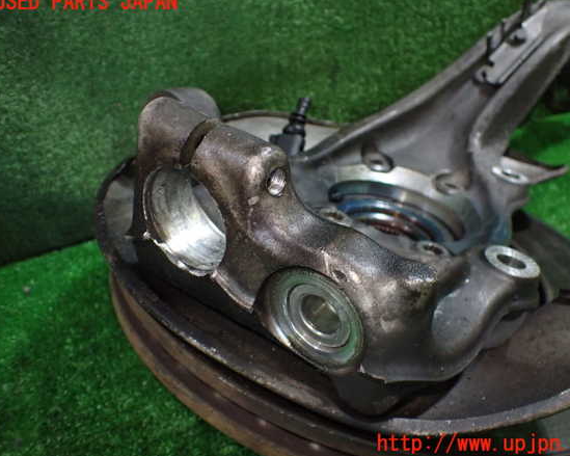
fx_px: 540
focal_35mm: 32
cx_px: 300
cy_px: 223
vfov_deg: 45.8
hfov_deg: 55.6
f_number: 2.3
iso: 800
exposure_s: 1/100
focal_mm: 5.4
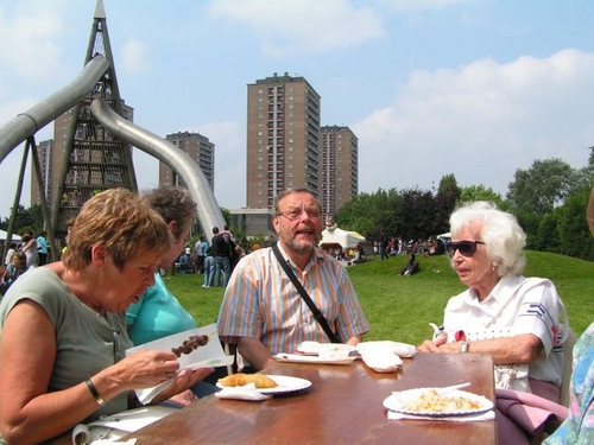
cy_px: 222
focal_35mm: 38
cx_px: 297
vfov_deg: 37.7
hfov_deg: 49.0
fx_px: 652
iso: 50
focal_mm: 6.3
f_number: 5.6
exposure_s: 1/500
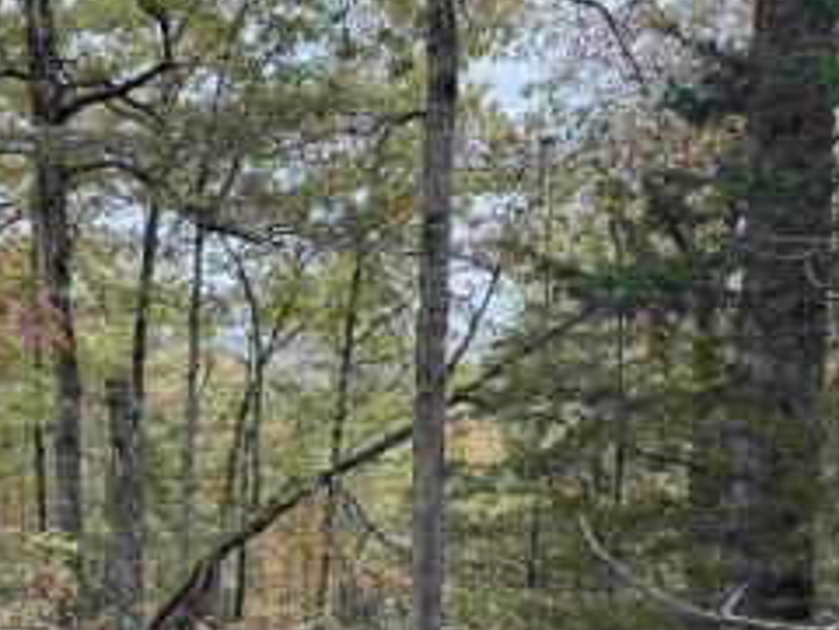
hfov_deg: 44.4
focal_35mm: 40
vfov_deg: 34.9
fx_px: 969
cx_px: 161
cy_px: 497
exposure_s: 1/341
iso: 100
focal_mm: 6.76
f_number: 1.78
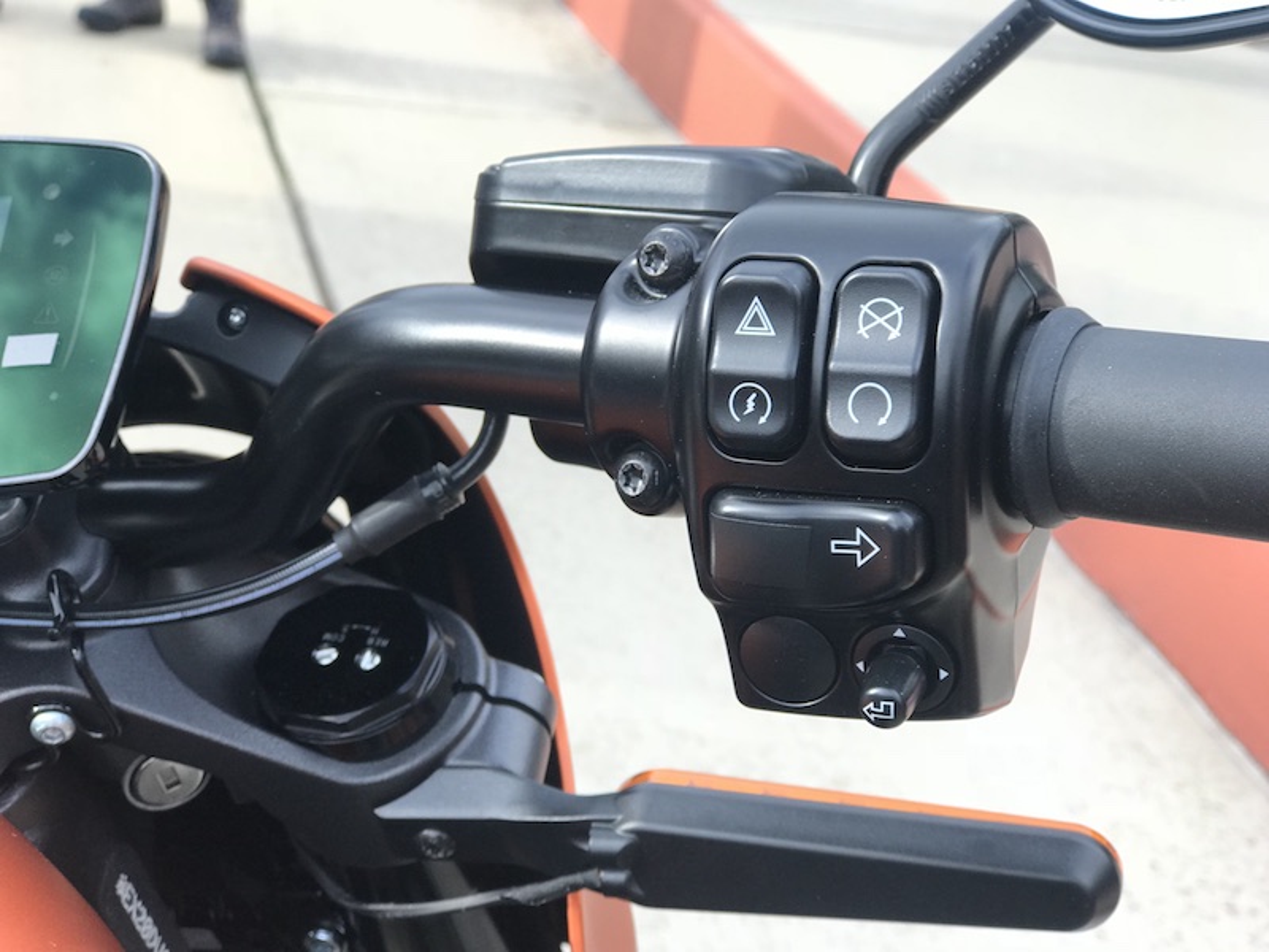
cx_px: 634
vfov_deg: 25.7
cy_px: 476
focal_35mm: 57
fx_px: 2090
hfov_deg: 33.8
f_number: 2.8
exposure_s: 1/120
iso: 20
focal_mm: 6.6
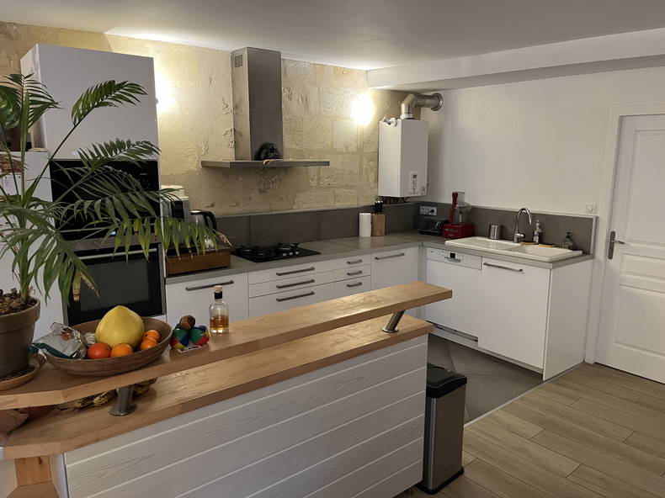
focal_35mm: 26
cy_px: 249
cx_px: 332
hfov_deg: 67.3
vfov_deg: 53.0
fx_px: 499
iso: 320
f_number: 1.6
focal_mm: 5.1
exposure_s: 1/50
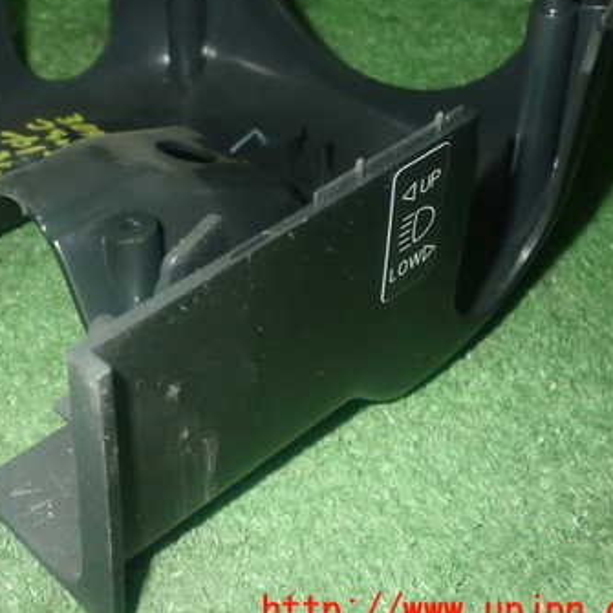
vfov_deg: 29.9
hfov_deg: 29.4
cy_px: 223
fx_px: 1142
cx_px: 126
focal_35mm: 57
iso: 800
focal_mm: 6.37
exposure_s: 1/40
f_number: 7.1
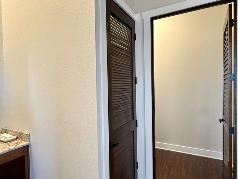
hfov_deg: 73.8
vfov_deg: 58.9
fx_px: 158
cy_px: 91
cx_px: 109
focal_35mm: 23
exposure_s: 1/60
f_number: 2.2
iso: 320
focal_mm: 2.22
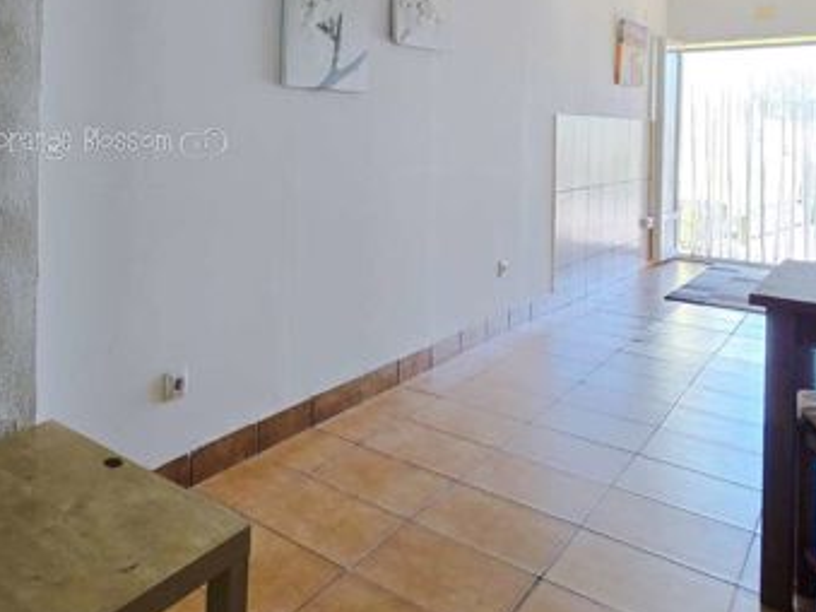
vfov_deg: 49.0
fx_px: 636
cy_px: 142
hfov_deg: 57.8
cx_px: 110
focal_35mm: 27
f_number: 2.2
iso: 160
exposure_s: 1/50
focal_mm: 2.2
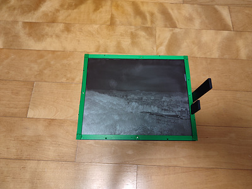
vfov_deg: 54.9
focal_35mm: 25
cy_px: 94
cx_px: 126
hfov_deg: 69.4
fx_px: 182
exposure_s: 1/40
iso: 793
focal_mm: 5.95
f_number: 1.89
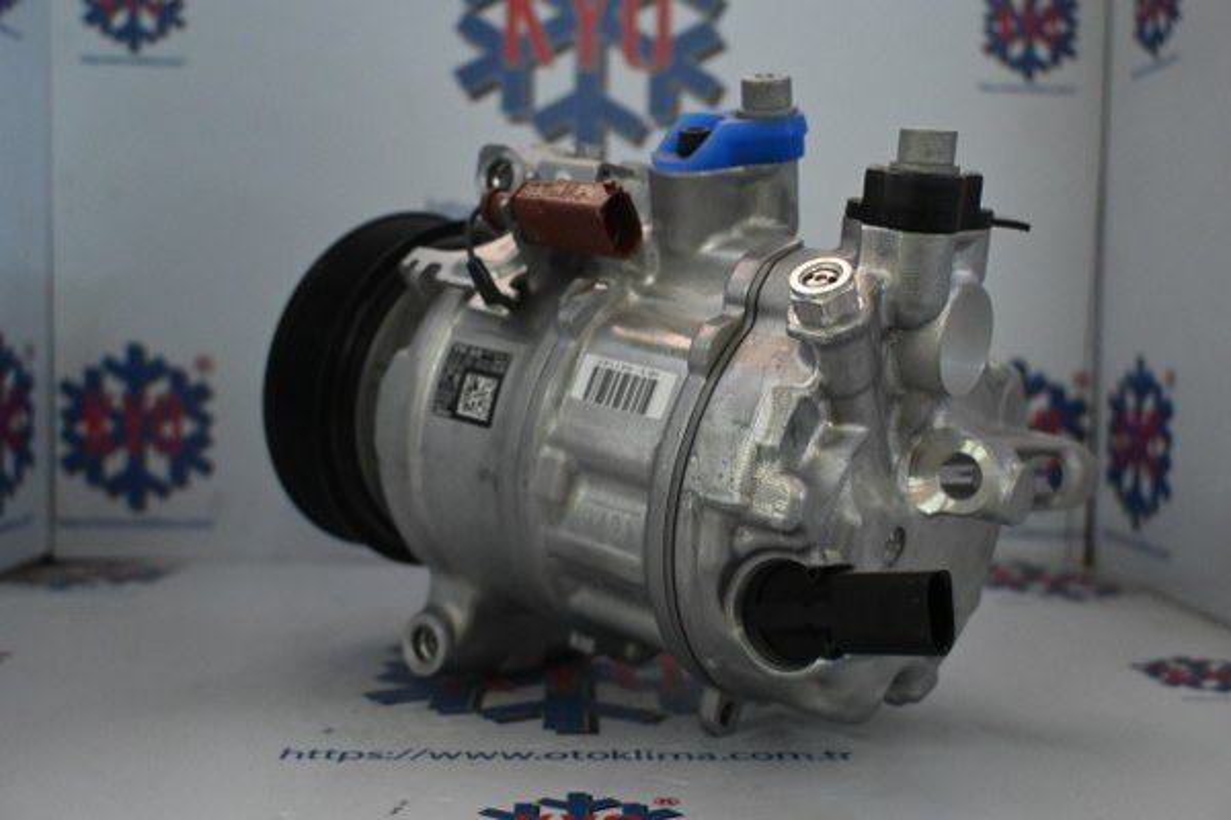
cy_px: 410
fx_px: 1282
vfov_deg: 35.5
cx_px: 616
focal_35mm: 38
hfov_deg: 51.3
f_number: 4.2
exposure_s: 1/80
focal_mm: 25
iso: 3200
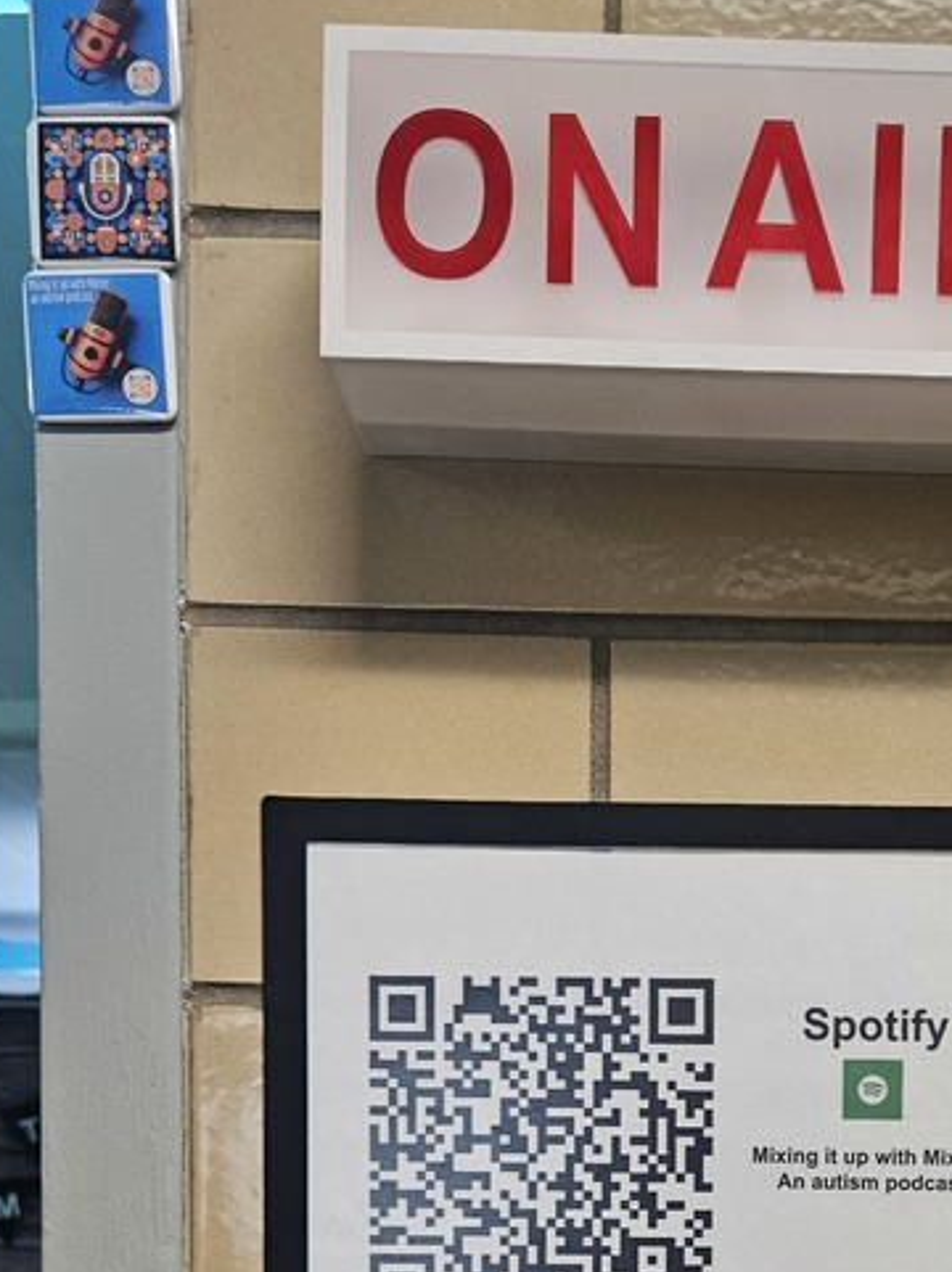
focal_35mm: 49
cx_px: 764
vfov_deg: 35.4
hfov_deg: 29.0
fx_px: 1799
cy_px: 1256
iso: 400
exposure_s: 1/120
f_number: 1.8
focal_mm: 5.4
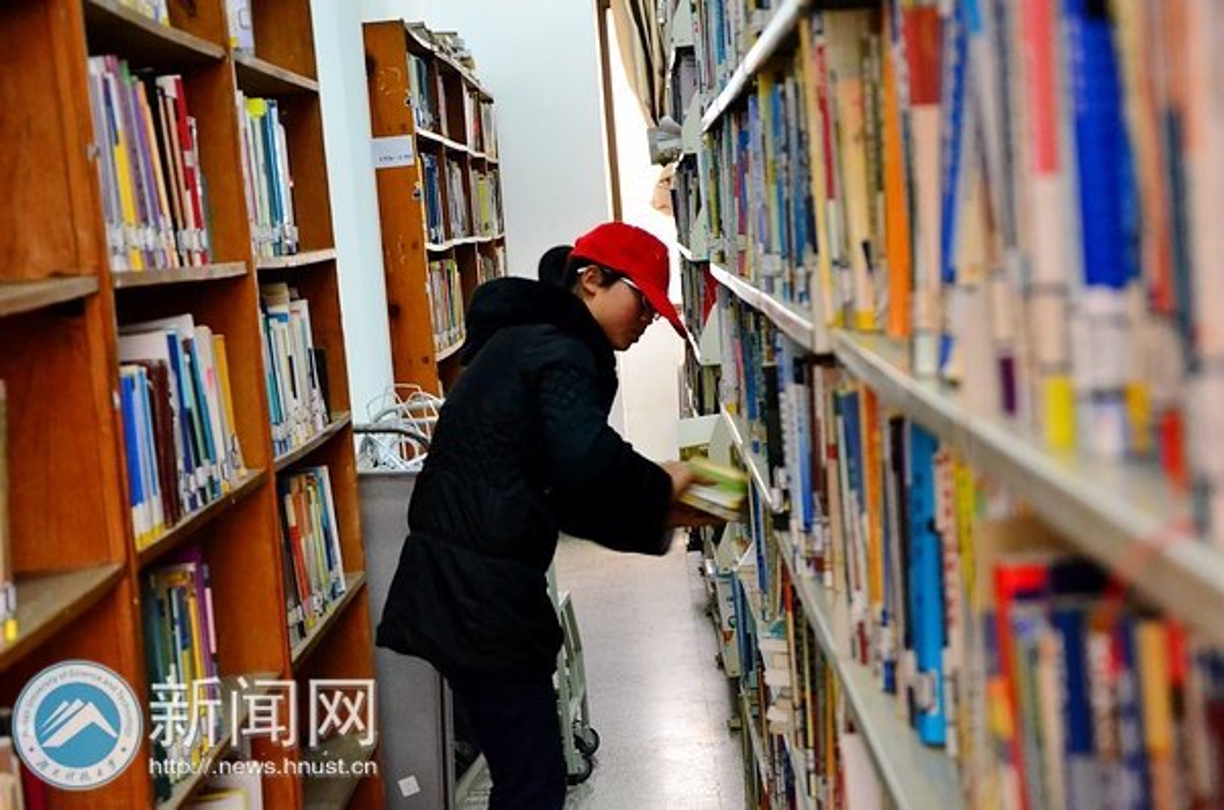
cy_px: 405
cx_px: 612
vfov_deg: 18.8
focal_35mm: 72
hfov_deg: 28.1
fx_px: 2442
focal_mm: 48
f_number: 4.8
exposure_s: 1/20
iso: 3200
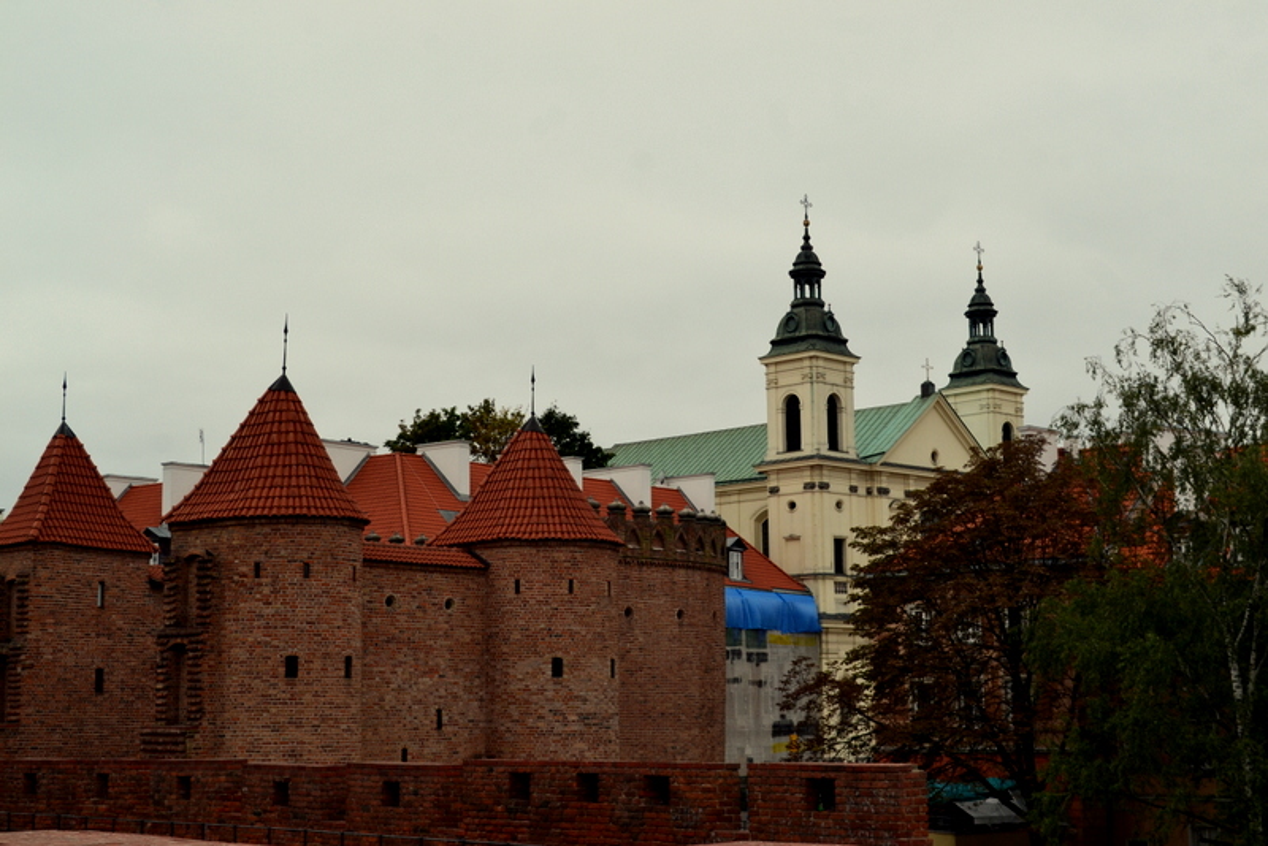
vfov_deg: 25.1
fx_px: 1903
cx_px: 634
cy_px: 423
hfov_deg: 36.9
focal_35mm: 54
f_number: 9
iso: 400
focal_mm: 36
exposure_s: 1/100
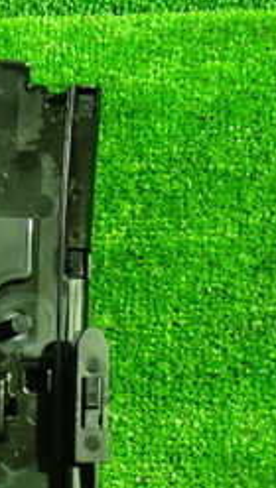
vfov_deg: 26.1
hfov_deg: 14.8
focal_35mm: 79
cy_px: 427
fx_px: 1025
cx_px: -61
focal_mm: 5.4
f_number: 2.3
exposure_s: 1/15
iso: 800
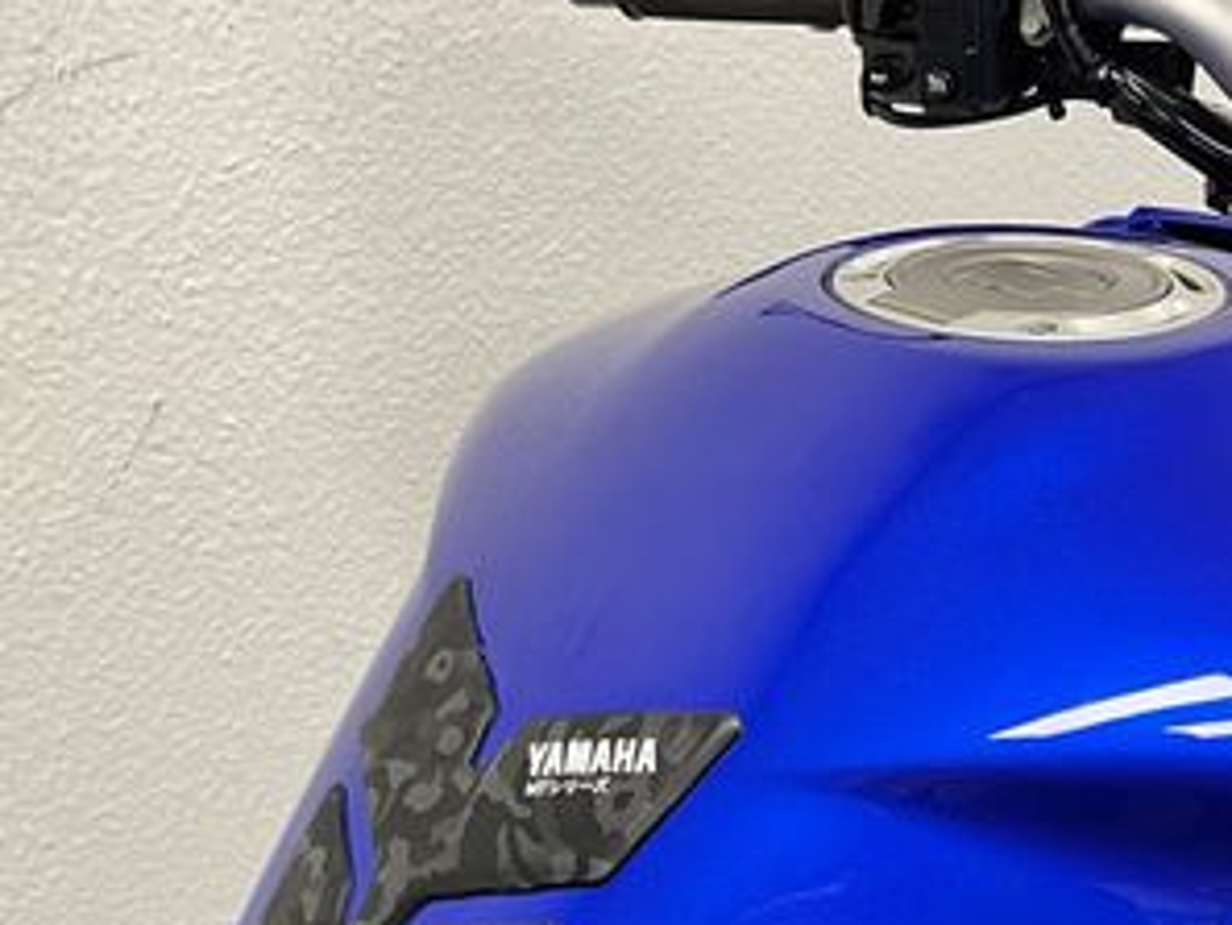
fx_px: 1994
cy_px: 888
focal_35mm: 56
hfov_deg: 33.9
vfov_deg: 25.1
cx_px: 863
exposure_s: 1/50
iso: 160
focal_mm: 5.1
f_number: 1.6
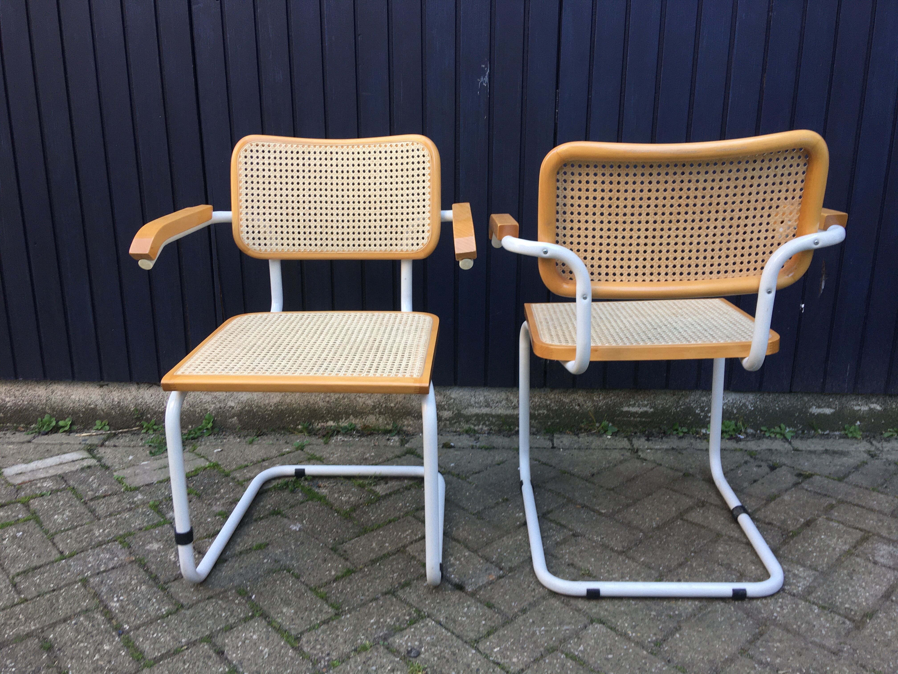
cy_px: 337
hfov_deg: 61.7
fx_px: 752
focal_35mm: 29
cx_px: 449
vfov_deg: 48.2
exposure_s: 1/50
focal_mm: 4.15
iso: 32
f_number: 2.2
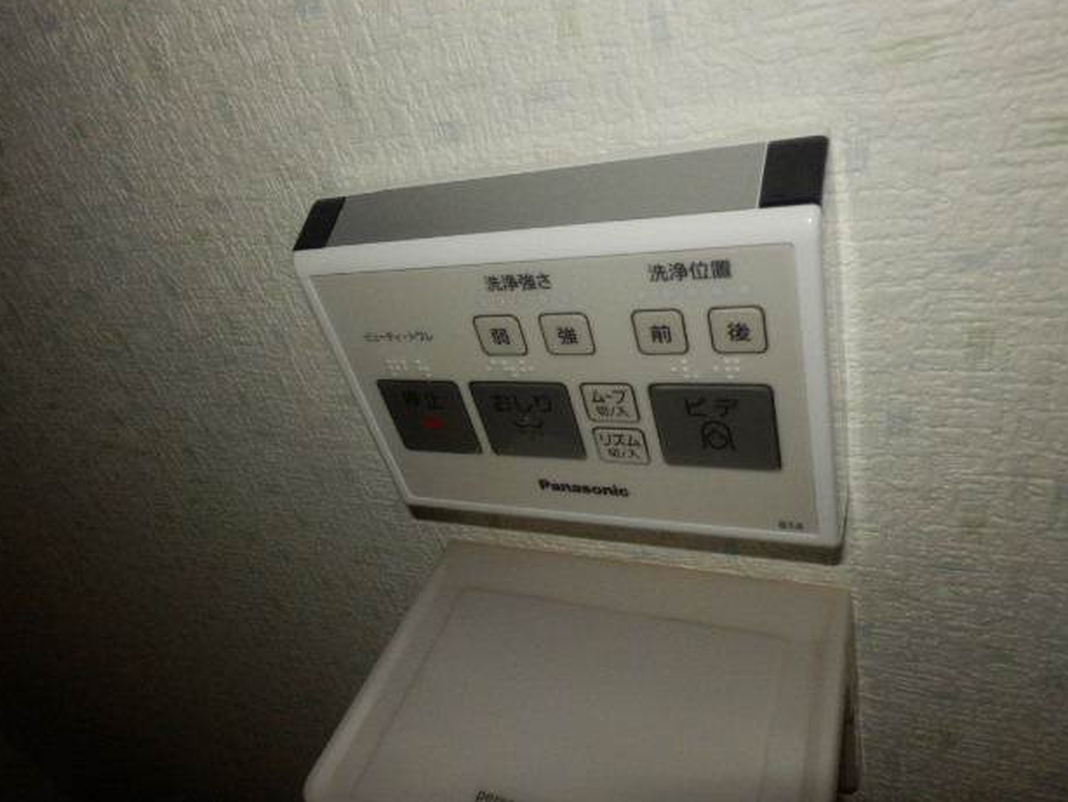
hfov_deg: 69.4
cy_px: 400
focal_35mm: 25
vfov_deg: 54.9
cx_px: 517
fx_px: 772
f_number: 7.9
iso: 500
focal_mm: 4.2
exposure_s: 1/30
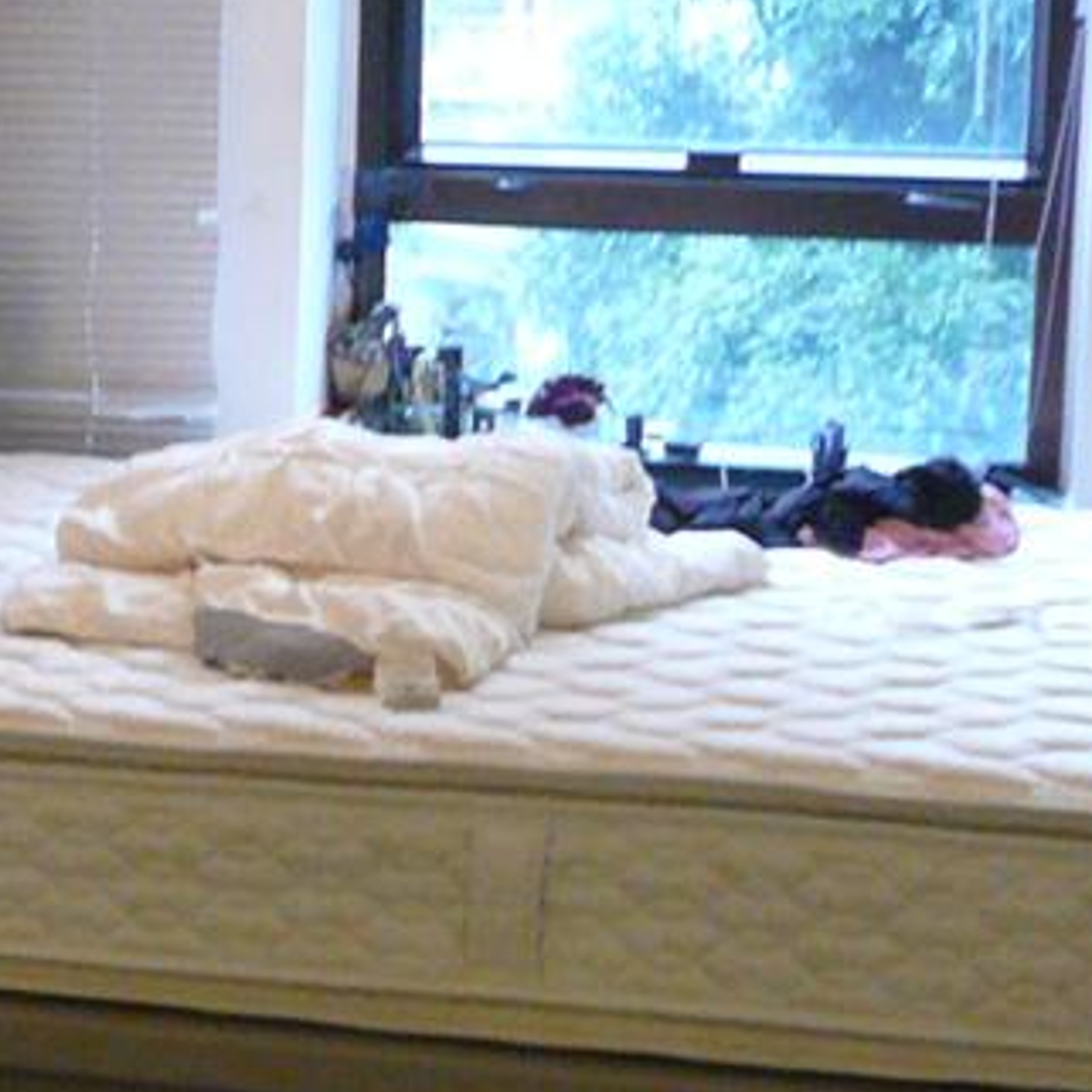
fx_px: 3962
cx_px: -762
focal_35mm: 111
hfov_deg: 14.2
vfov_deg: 15.7
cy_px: 456
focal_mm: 4.6
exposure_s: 1/13
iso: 200
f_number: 2.8
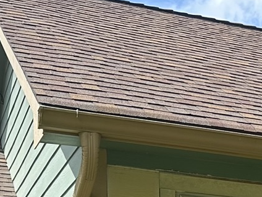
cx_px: 367
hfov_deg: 15.9
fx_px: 878
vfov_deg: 11.2
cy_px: 437
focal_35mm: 116
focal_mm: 6.86
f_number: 1.78
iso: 80
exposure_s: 1/2469
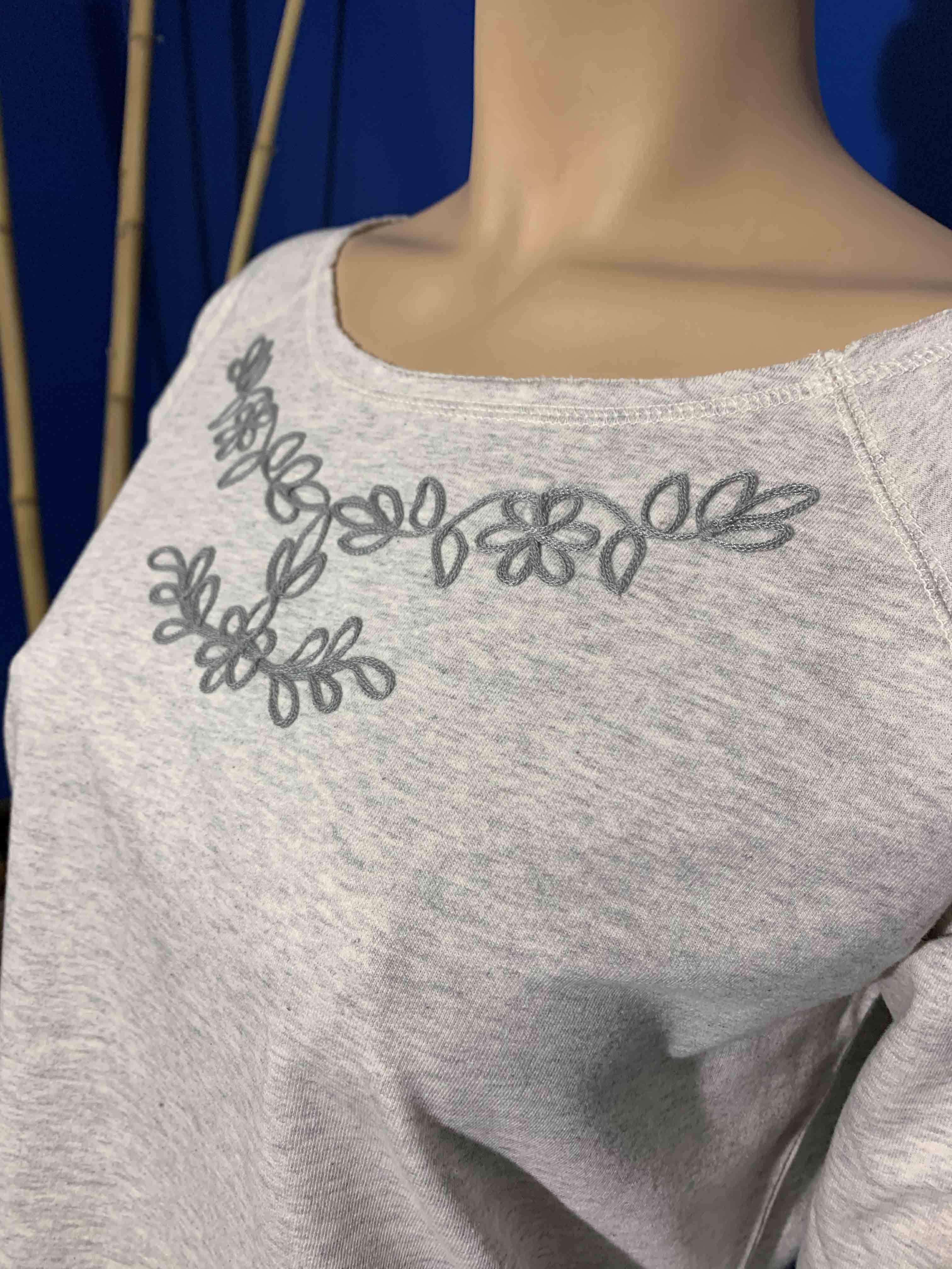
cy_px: 634
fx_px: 953
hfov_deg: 53.1
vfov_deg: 67.3
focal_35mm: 26
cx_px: 476
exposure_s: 1/50
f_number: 1.8
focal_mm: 4.25
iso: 100
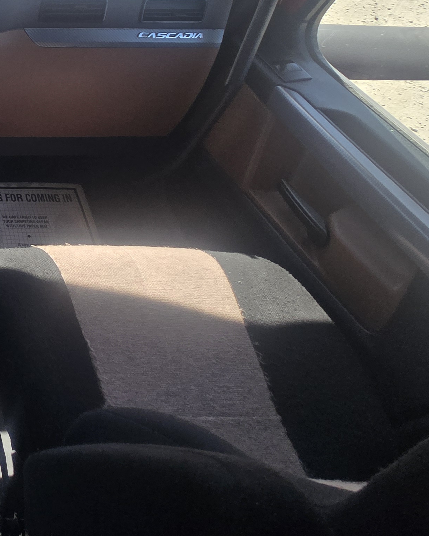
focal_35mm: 33
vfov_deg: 50.5
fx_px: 524
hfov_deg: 30.8
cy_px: 98
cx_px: -171
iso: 50
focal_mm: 2.2
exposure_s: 1/416
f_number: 2.2
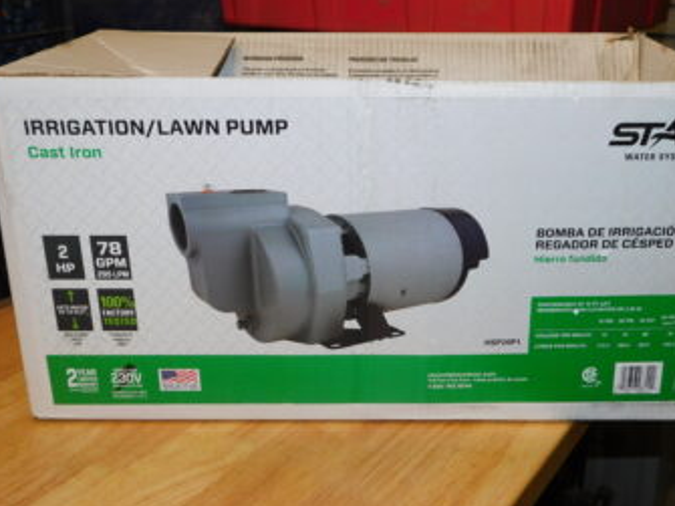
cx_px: 379
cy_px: 254
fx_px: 838
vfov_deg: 33.6
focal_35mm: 43
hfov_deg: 43.8
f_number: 3.5
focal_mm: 6.3
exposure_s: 1/30
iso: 200
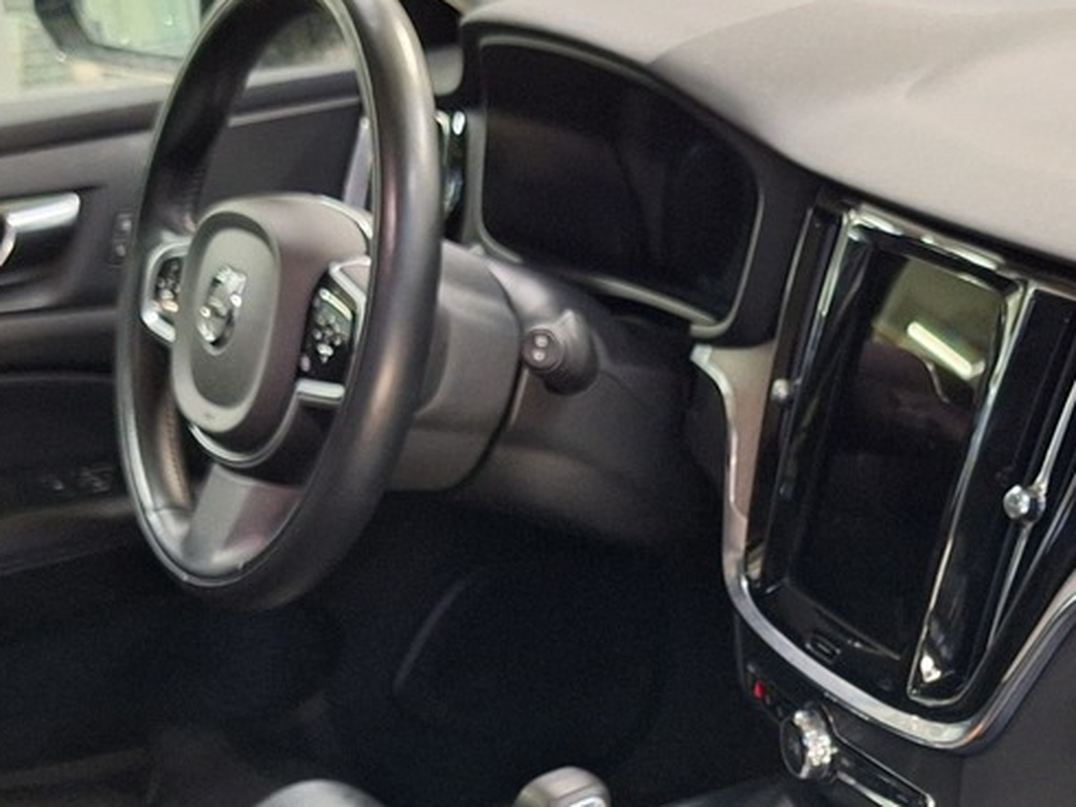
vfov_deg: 18.9
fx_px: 2331
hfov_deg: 25.3
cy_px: 871
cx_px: 953
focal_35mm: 75
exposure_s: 1/20
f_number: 1.8
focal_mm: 5.54
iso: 320
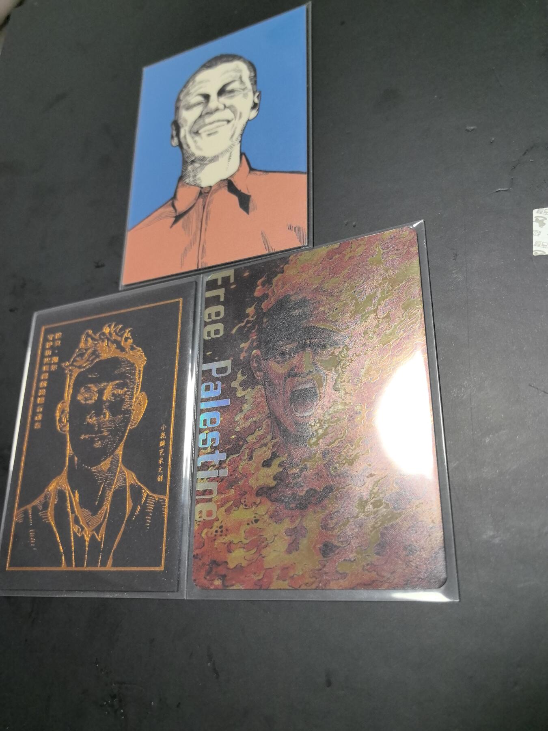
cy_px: 366
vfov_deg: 65.3
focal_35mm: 27
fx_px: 570
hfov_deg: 51.4
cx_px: 274
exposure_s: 1/100
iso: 125
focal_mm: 5.75
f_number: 2
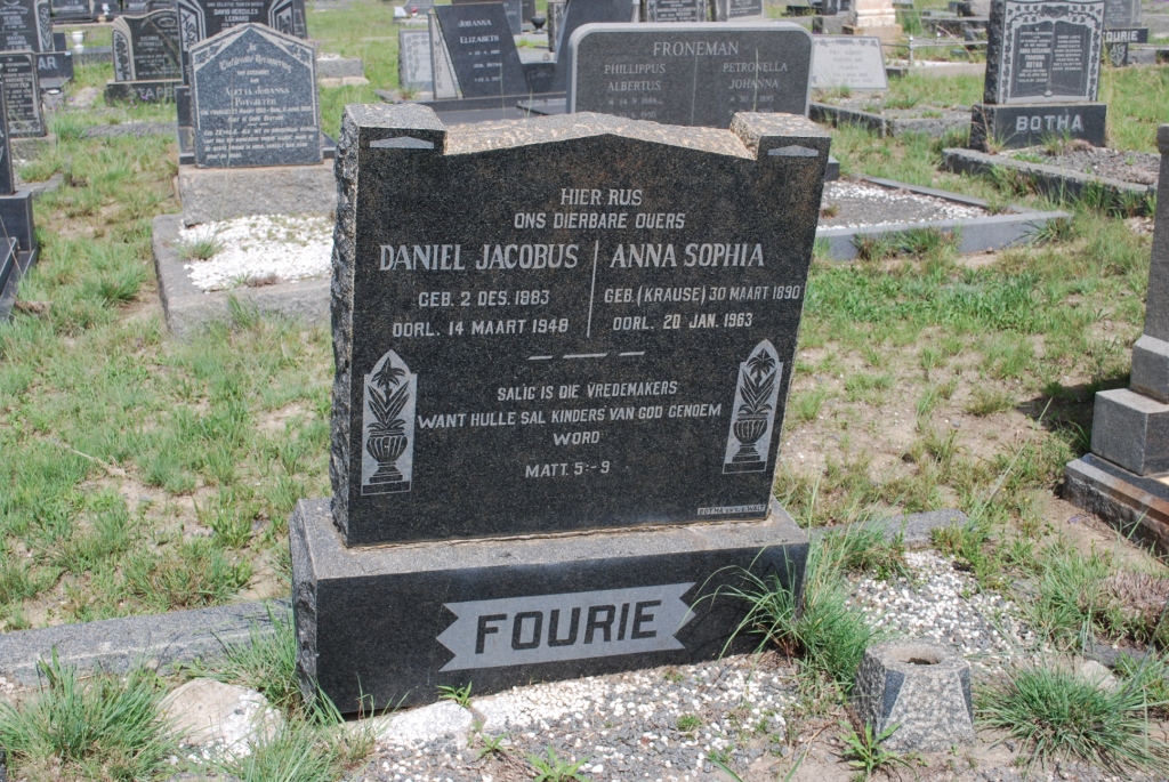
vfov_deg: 32.0
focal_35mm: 42
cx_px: 584
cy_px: 391
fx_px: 1365
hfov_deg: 46.4
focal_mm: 28
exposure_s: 1/200
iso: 100
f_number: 8
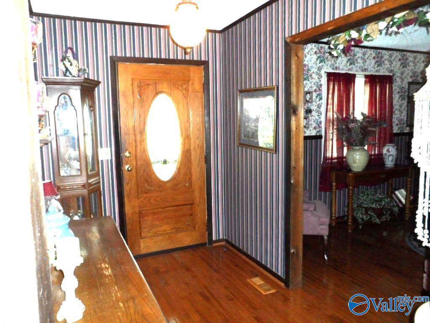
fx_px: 323
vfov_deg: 53.1
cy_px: 162
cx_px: 215
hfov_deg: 67.3
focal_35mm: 26
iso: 160
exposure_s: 1/30
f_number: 3.3
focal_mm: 4.9
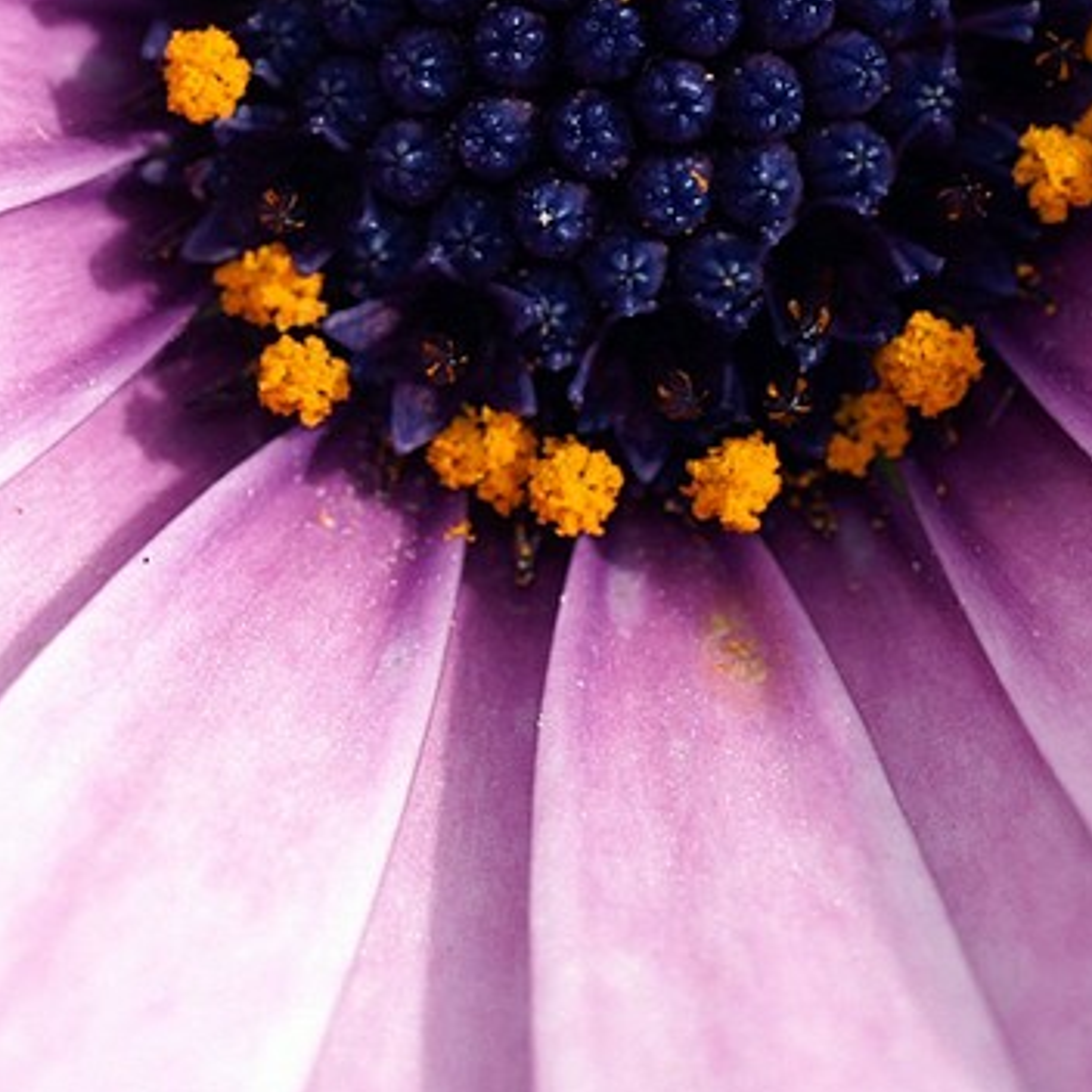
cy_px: -31
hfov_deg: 3.8
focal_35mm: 457
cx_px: 644
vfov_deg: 3.8
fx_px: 16327
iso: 100
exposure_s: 1/125
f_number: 9
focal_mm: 105
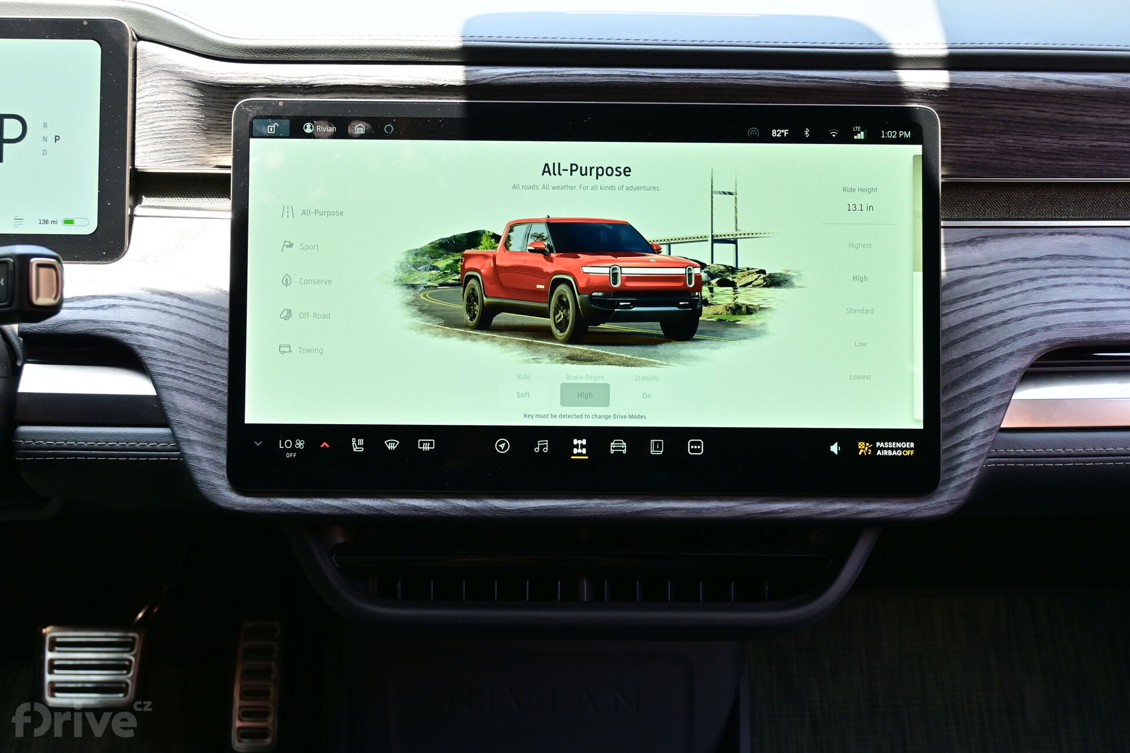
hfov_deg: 47.2
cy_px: 376
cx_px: 565
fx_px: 1295
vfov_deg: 32.4
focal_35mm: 41
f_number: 5.6
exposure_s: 1/125
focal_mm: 27.5
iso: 400
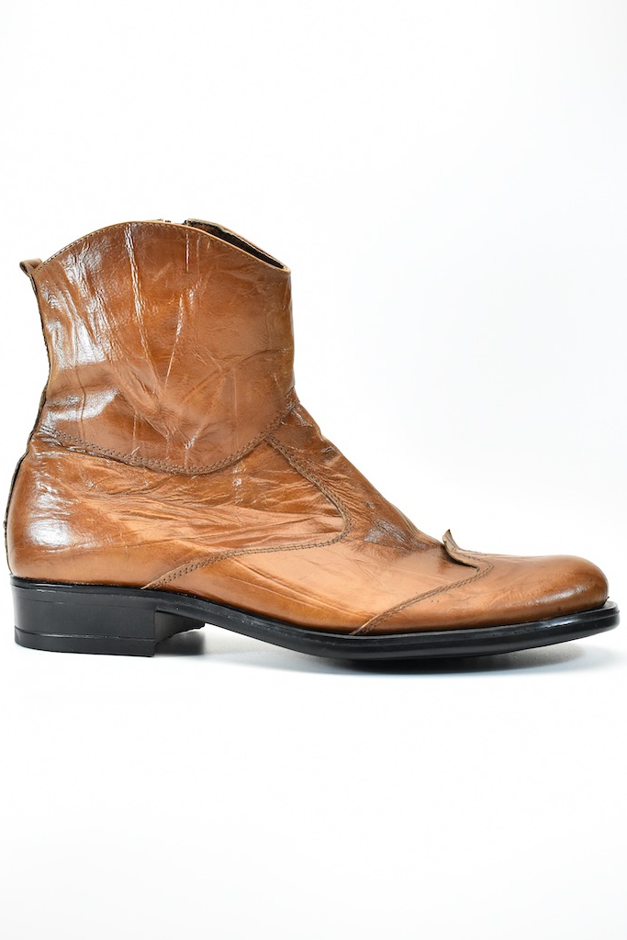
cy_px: 455
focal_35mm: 45
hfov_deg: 29.9
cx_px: 308
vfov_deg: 43.6
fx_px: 1175
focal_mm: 24
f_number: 5.6
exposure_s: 1/500
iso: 1600
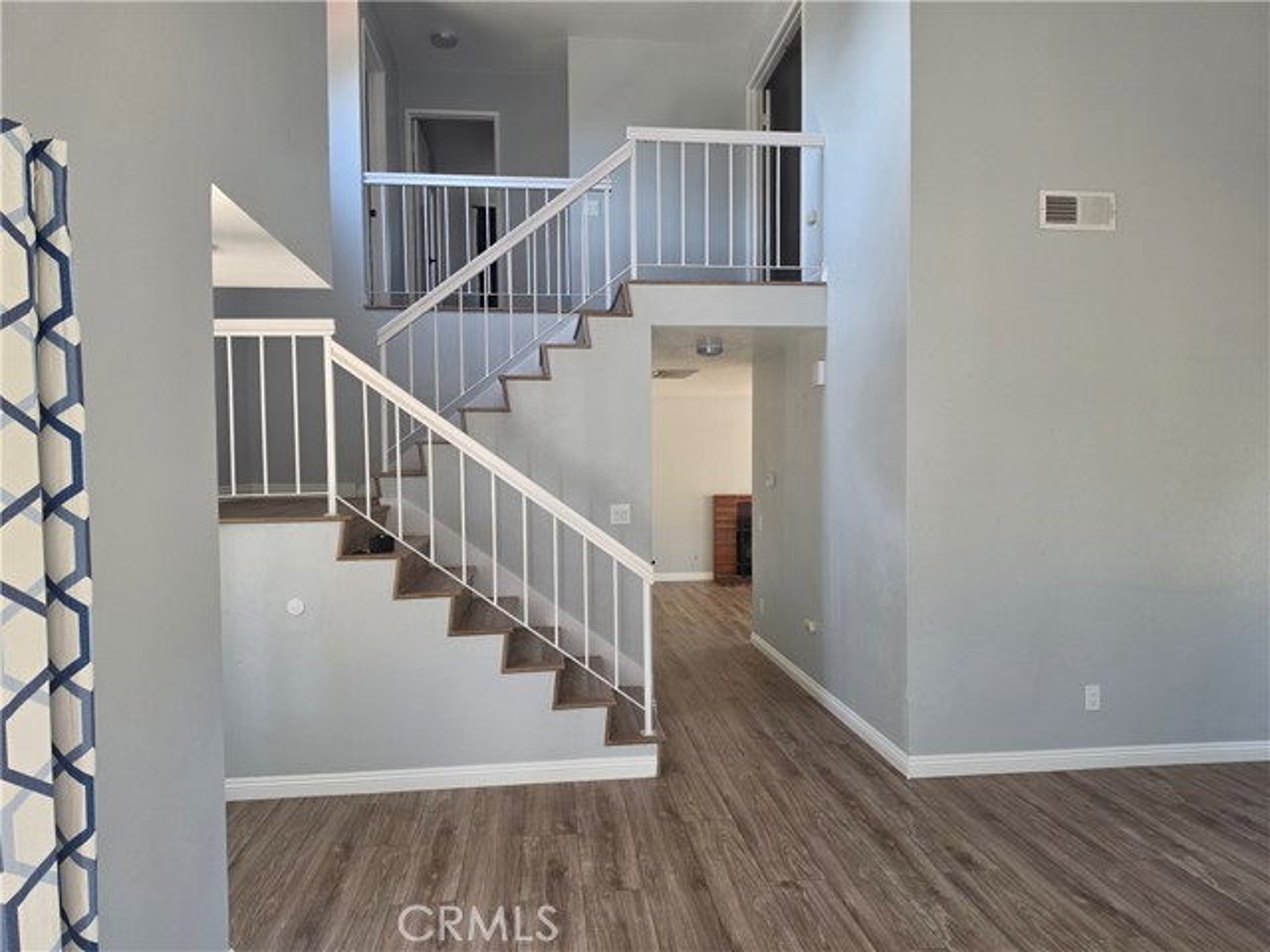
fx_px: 844
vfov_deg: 58.9
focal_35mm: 23
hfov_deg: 73.9
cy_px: 476
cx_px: 635
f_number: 1.4
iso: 125
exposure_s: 1/120
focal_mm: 6.5
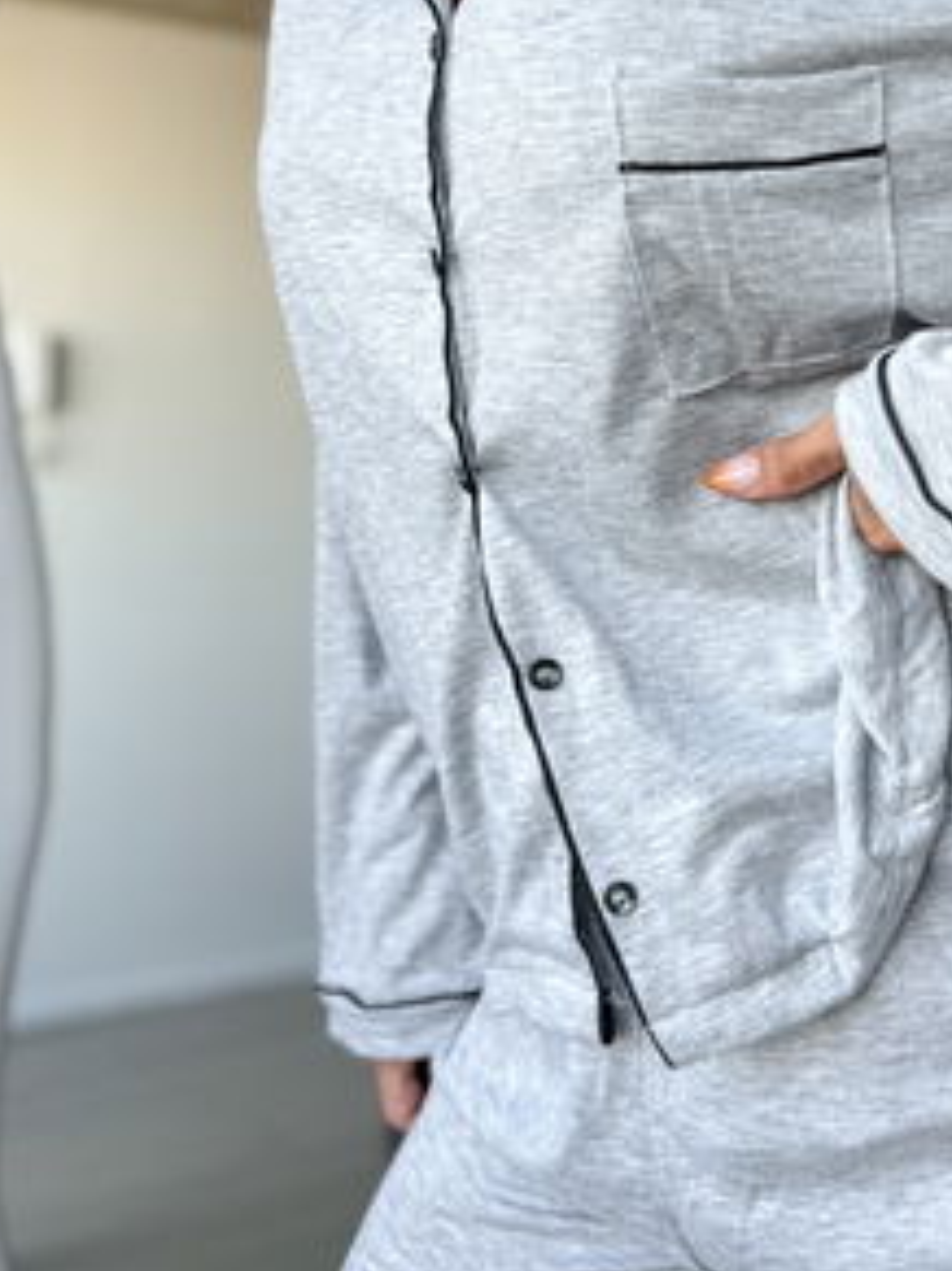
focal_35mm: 44
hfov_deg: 31.7
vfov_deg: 41.9
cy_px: 343
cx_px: 799
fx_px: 1615
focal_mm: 6.76
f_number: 1.8
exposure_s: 1/300
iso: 80
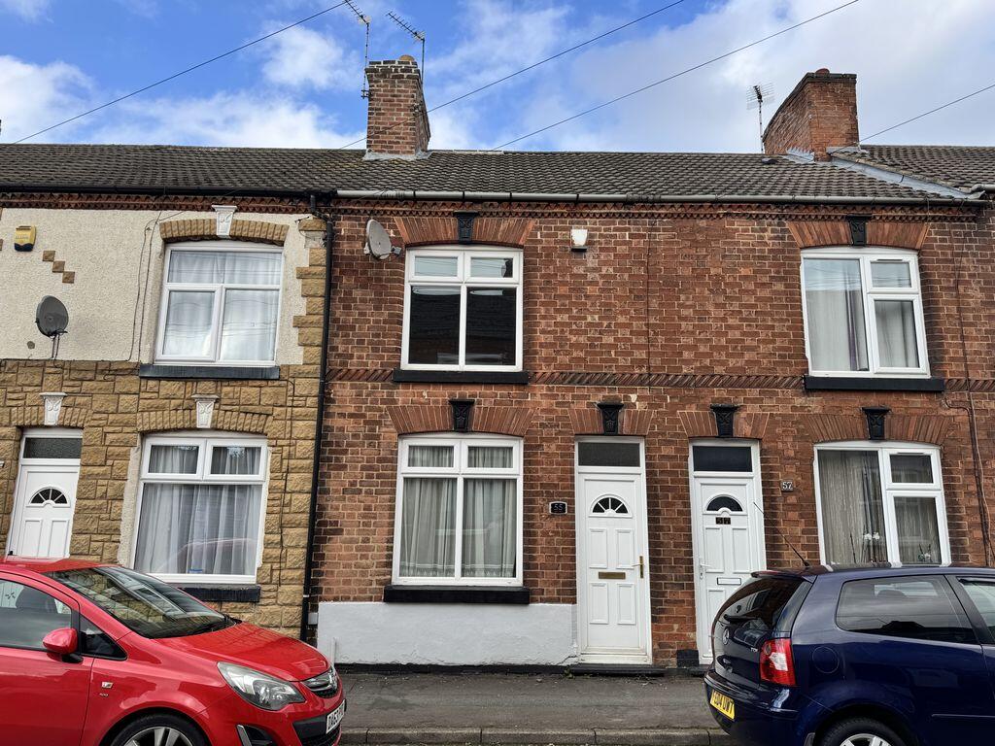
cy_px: 373
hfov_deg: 71.6
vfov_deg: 56.8
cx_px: 498
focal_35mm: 24
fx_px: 690
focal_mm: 6.76
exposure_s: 1/1524
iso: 80
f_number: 1.78
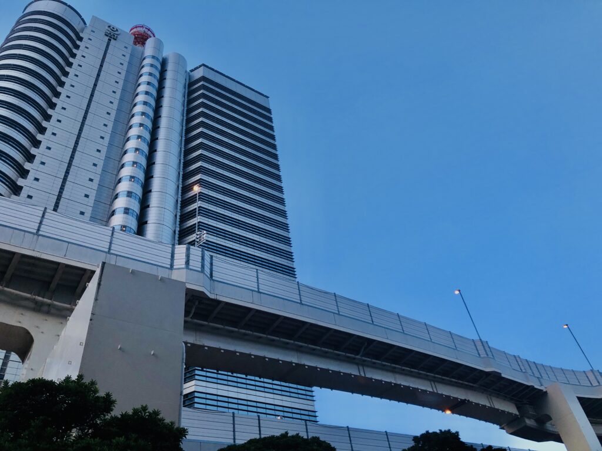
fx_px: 487
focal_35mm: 28
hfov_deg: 63.4
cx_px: 301
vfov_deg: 49.7
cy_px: 226
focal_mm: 3.99
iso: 40
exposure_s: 1/17
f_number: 1.8
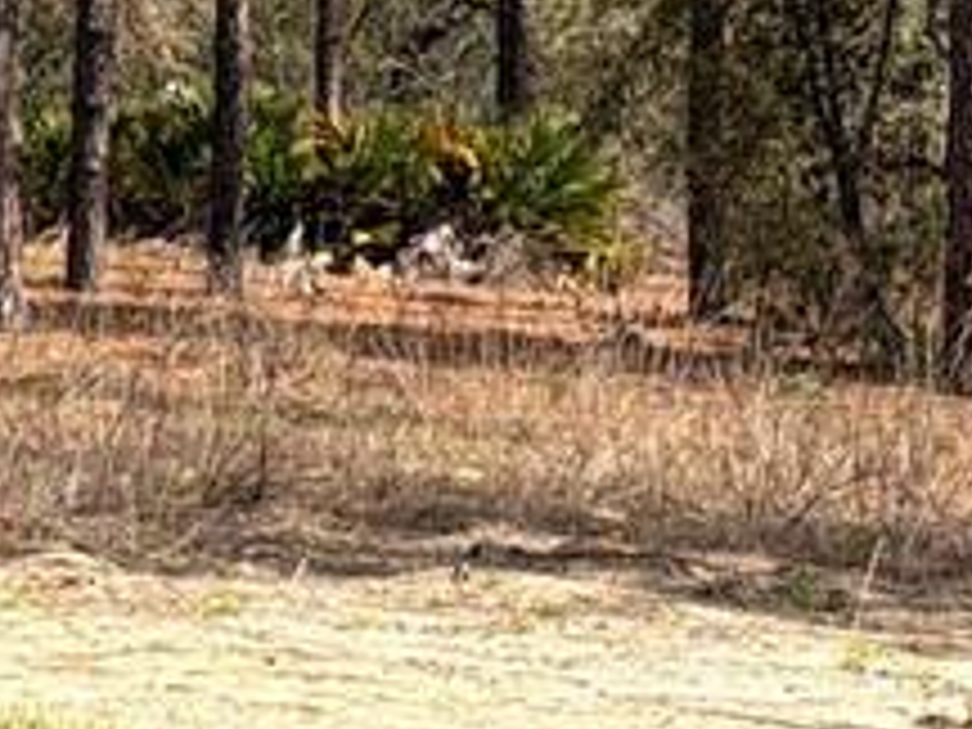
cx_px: -1922
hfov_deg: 9.0
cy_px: 162
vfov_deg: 8.3
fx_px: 4998
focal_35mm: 178
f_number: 1.78
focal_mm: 6.76
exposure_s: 1/3759
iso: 100
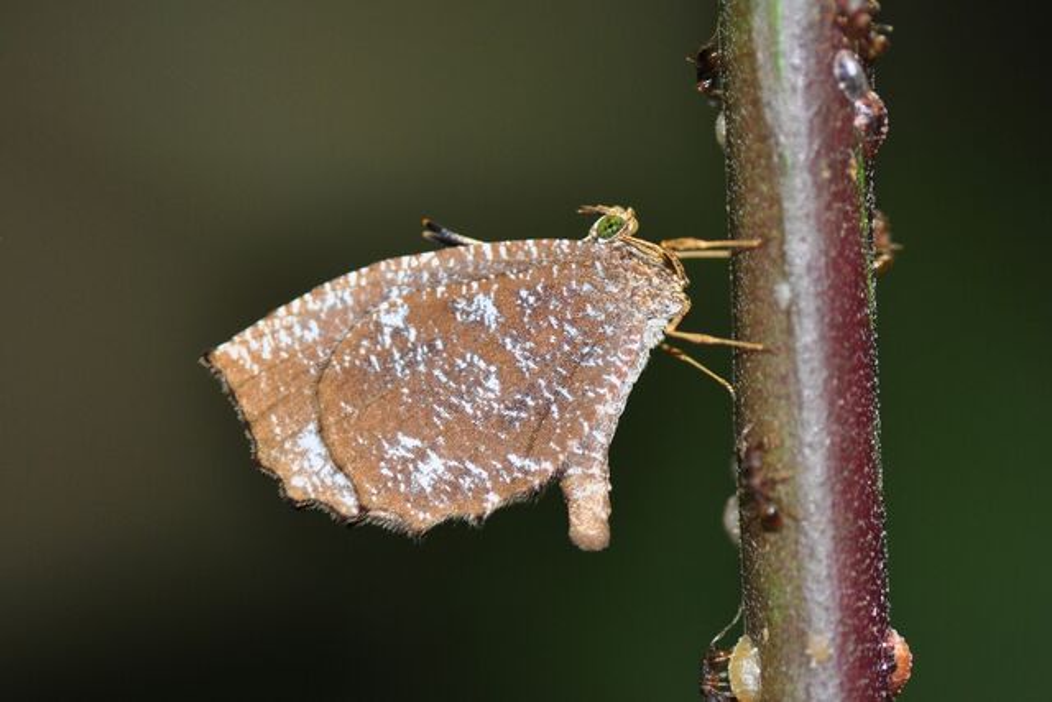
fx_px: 3946
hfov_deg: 15.2
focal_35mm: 135
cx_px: 526
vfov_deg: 10.2
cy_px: 351
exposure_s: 1/200
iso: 200
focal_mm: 90
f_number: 5.6
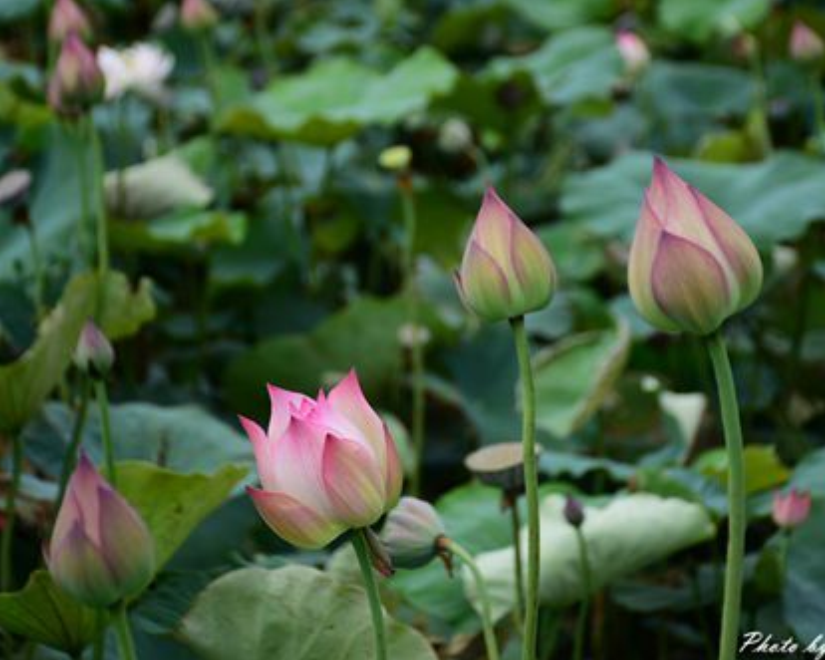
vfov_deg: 12.1
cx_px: 432
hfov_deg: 15.1
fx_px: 3114
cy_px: 329
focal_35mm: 128
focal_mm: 75
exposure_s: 1/500
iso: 100
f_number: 5
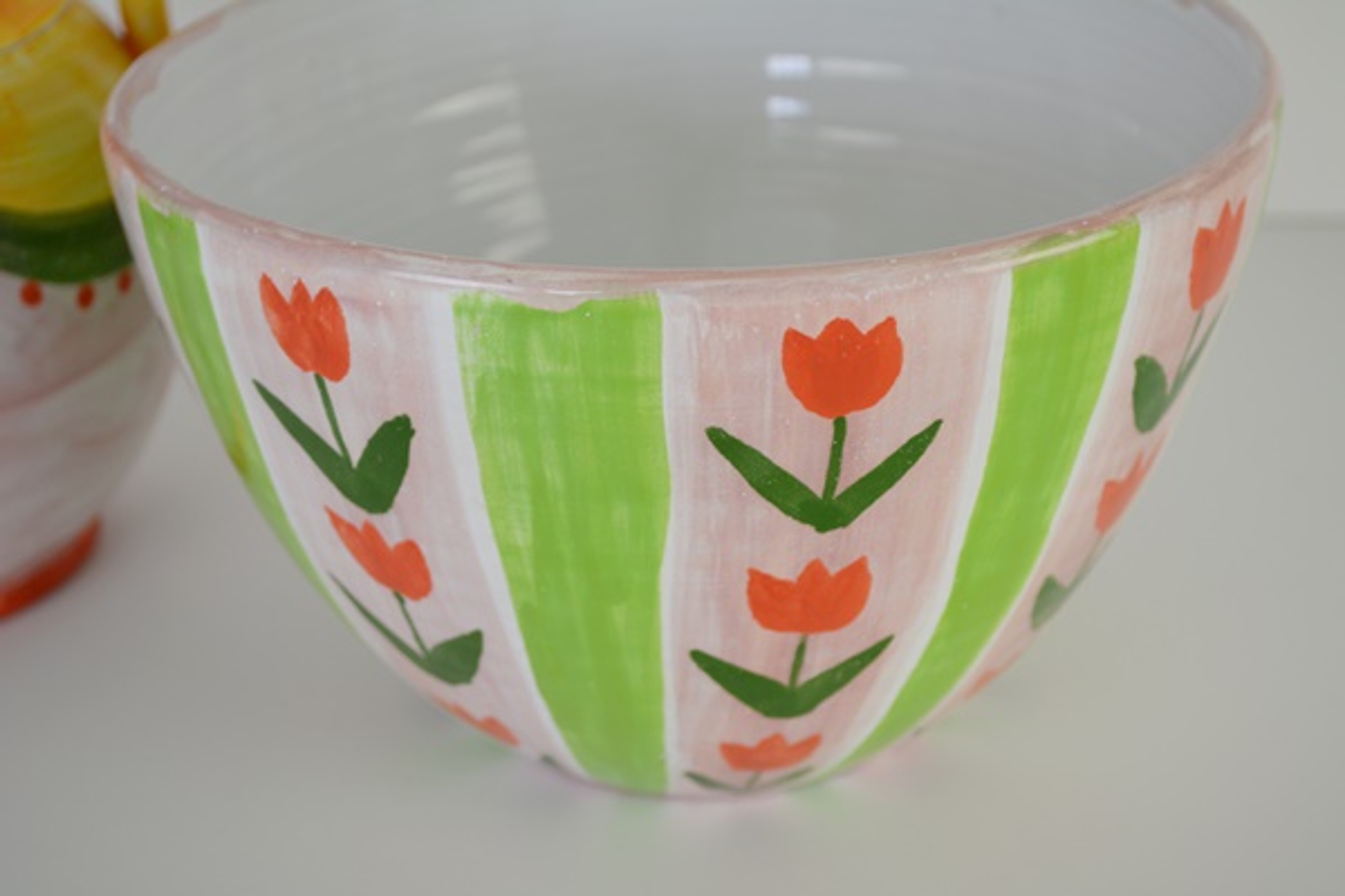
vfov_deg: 20.2
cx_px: 672
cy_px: 448
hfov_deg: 29.9
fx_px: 2522
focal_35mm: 68
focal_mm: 45
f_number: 5.6
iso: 250
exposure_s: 1/125
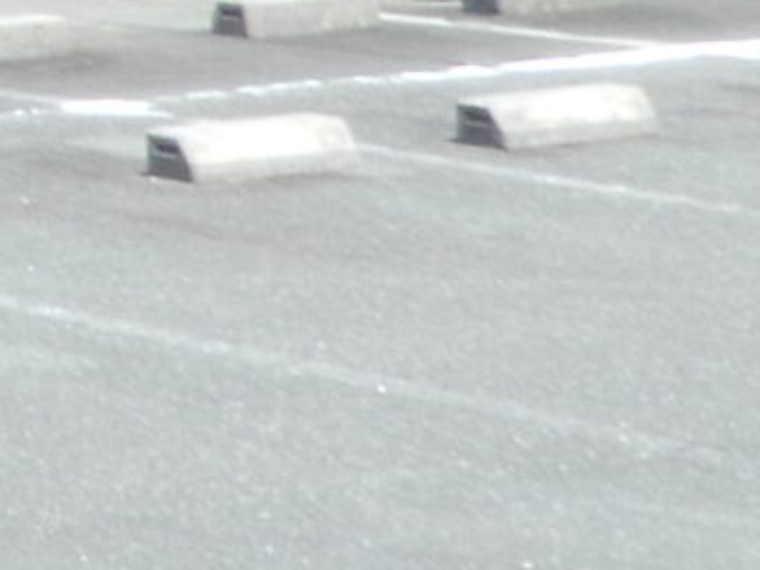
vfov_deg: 6.4
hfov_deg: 7.5
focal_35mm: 206
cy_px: -1289
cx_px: -2022
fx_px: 4523
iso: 80
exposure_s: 1/60
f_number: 8
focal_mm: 5
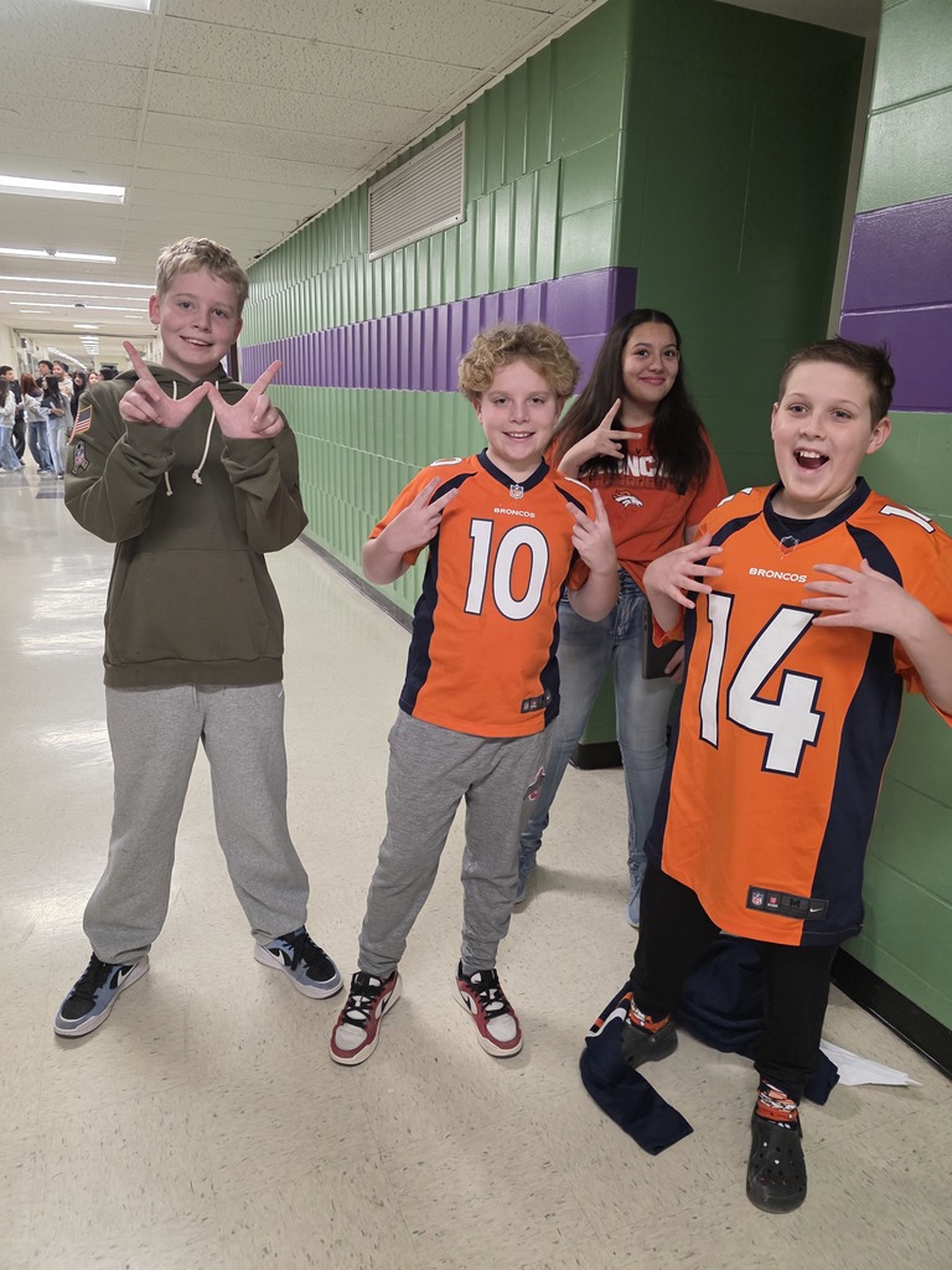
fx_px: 843
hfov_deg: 58.9
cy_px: 635
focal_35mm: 23
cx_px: 476
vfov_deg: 73.9
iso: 500
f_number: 1.7
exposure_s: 1/120
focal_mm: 6.3
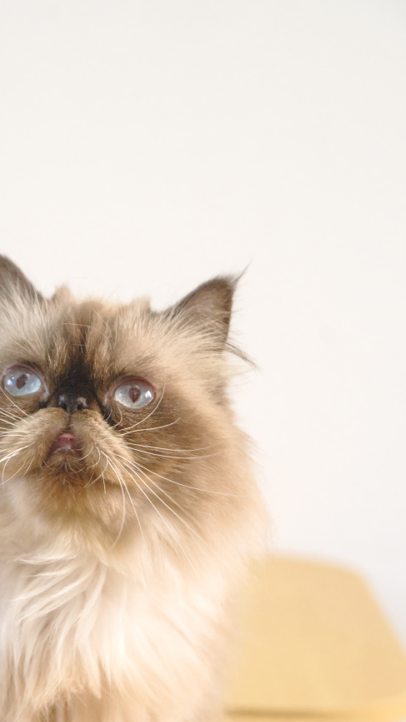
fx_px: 2085
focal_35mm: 109
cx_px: 80
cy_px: 432
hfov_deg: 11.1
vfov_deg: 19.6
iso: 800
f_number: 5
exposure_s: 1/160
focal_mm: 75
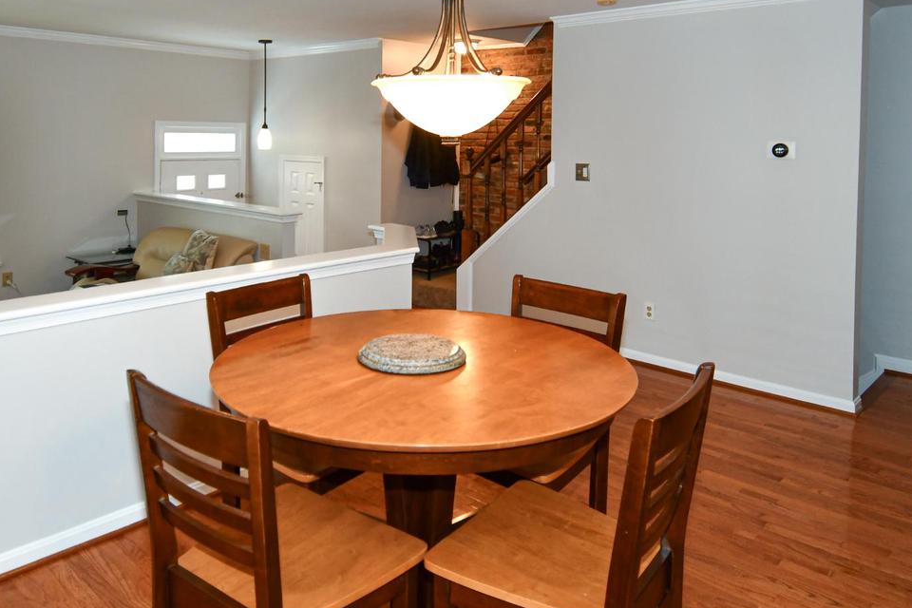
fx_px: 684
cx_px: 378
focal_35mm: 27
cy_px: 190
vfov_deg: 47.0
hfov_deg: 66.9
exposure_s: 1/60
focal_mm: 12
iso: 500
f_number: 4
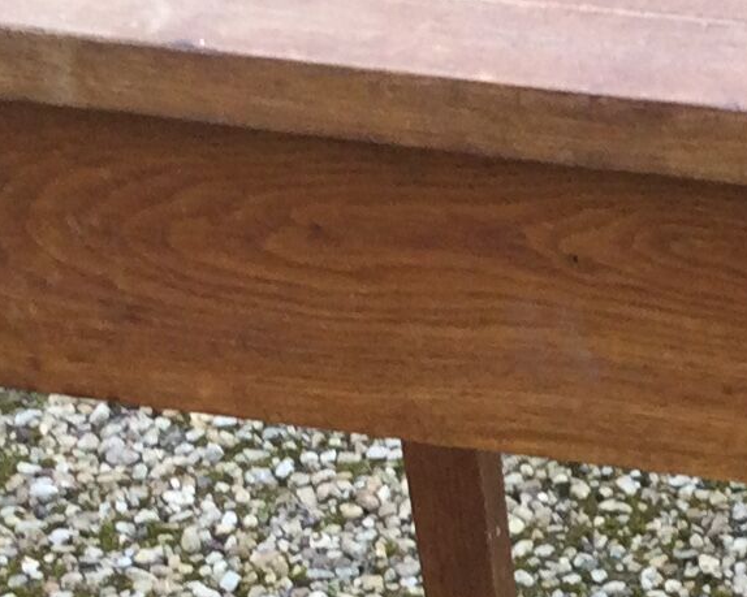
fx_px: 3802
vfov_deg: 8.9
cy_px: 632
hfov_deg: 10.9
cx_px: 1036
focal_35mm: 172
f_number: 2.4
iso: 32
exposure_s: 1/100
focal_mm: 3.3
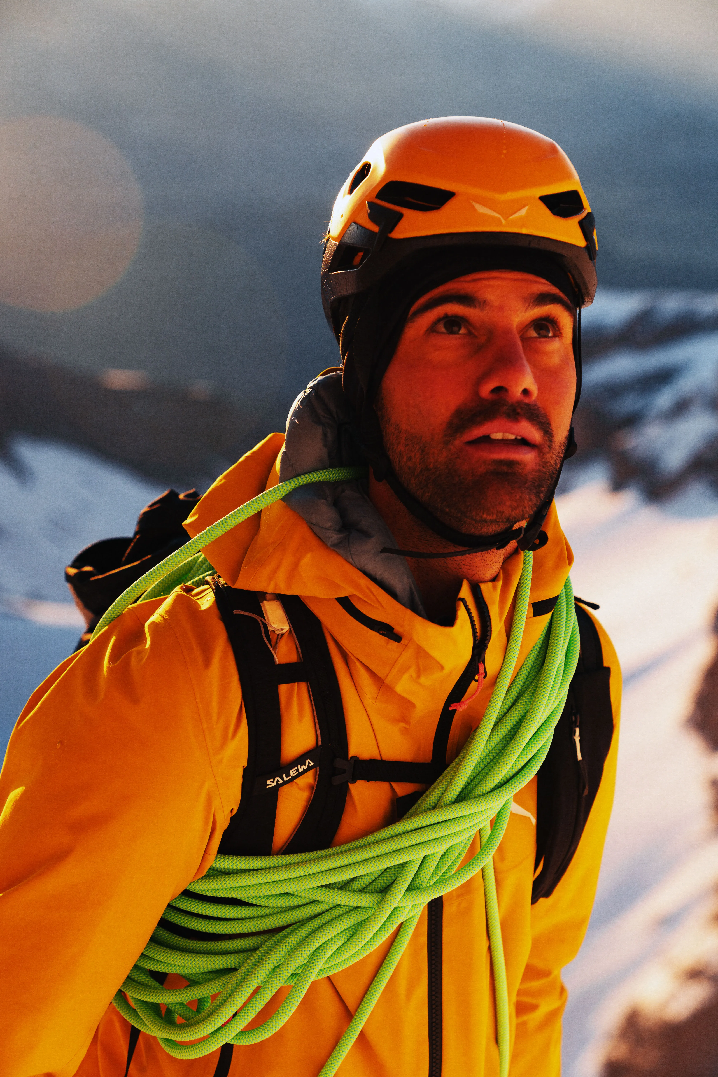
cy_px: 538
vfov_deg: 28.8
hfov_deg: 19.5
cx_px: 359
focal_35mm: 70
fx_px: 2094
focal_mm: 70
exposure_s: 1/1000
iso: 250
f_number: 4
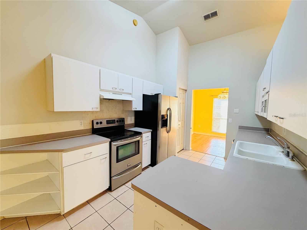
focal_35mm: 14
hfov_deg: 102.1
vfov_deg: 85.7
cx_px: 154
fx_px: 124
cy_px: 115
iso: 250
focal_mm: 2.22
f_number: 2.2
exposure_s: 1/120
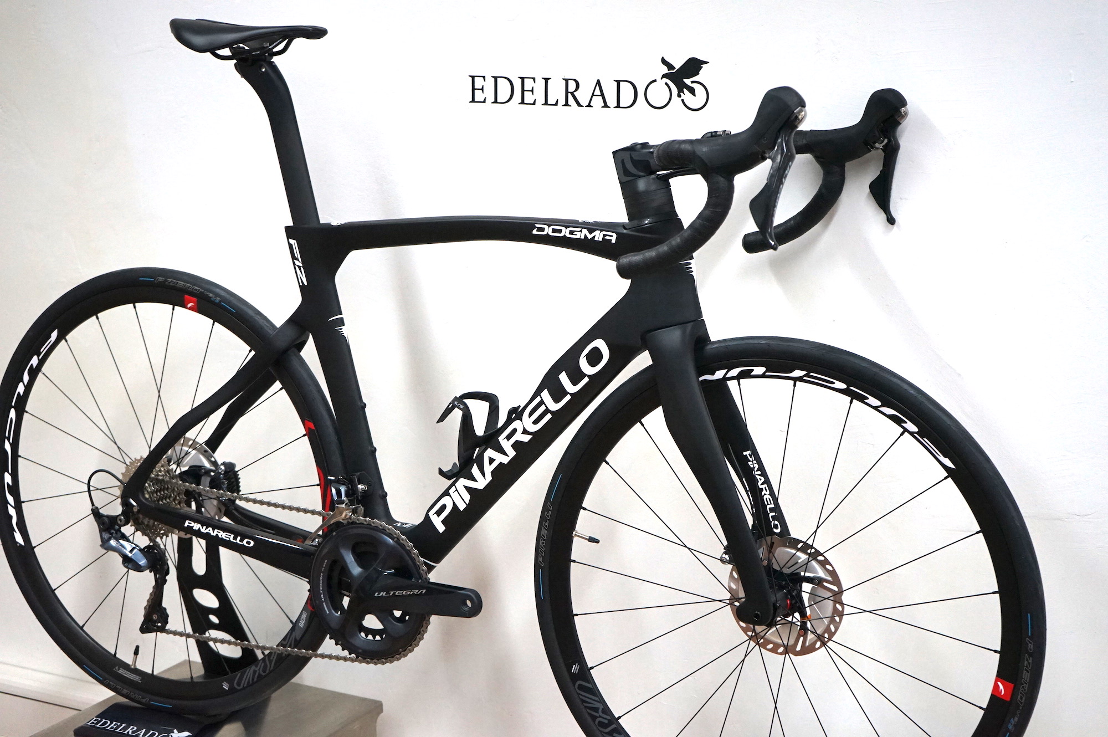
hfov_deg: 34.0
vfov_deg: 23.0
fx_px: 1814
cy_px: 368
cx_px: 554
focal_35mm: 59
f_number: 5
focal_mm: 59
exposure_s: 1/160
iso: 2500
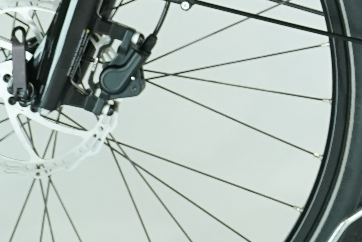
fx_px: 3178
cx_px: 640
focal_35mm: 316
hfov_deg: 6.4
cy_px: -152
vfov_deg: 4.3
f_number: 5.6
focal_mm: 57
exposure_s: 1/200
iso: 1600
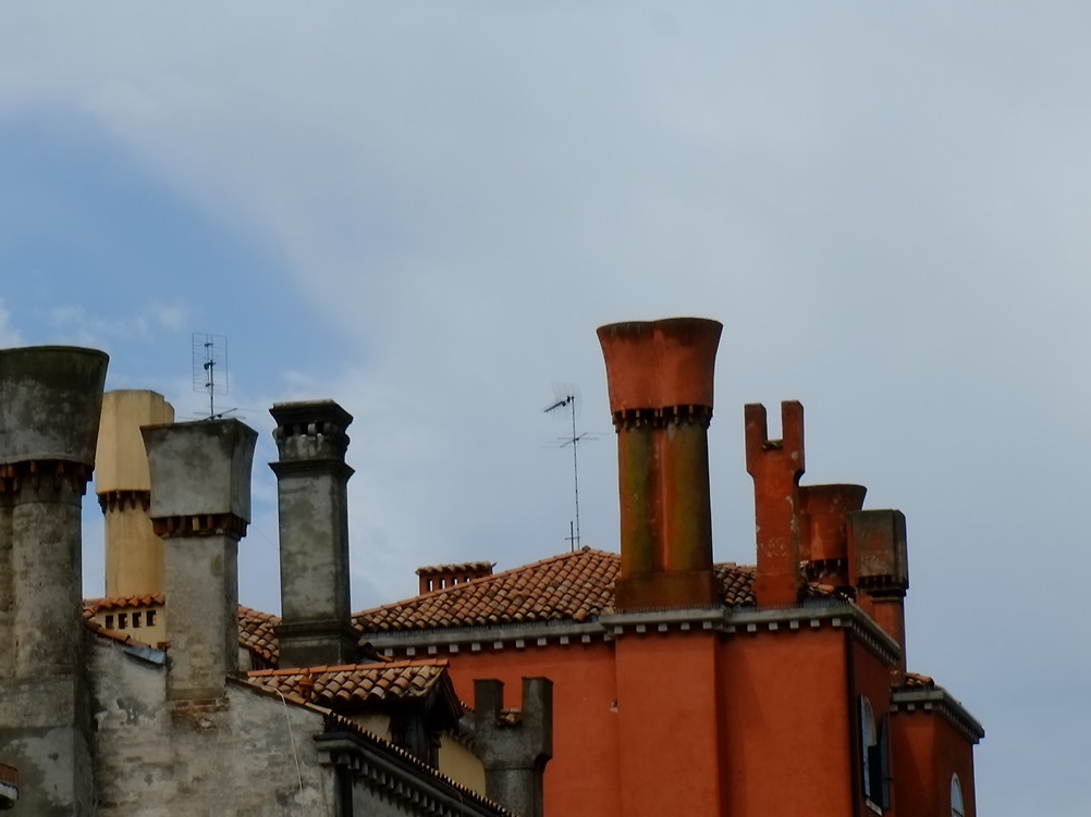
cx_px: 119
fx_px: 4789
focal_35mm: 152
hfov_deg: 12.9
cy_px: 617
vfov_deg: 9.7
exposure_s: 1/125
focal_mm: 43.9
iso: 200
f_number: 18
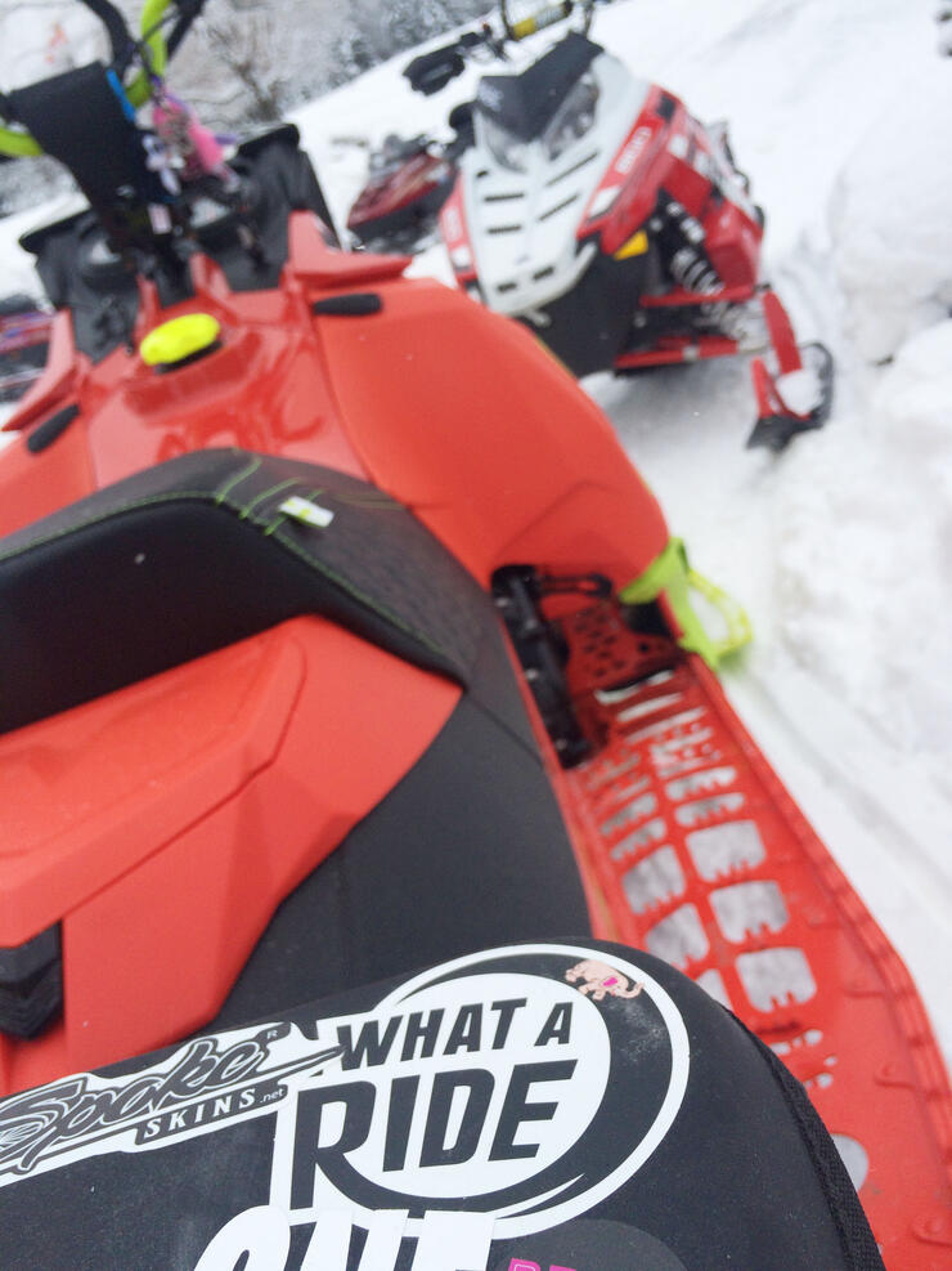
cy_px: 636
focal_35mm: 29
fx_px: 1064
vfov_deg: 61.7
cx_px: 476
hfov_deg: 48.2
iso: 32
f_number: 2.2
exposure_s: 1/1709
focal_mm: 4.15
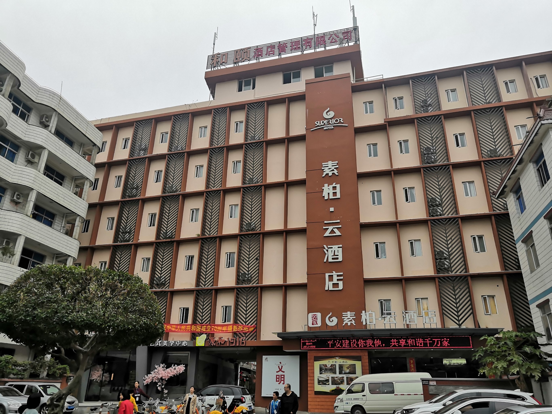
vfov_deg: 51.4
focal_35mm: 27
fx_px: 431
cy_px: 207
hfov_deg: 65.3
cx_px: 276
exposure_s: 1/1000
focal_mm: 3.95
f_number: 1.8
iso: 50
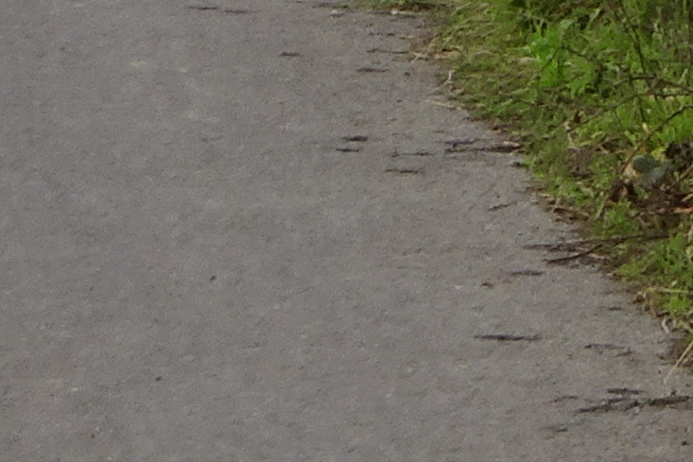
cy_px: -1178
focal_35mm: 486
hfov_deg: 4.2
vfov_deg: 2.8
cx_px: 1634
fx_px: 9357
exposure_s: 1/125
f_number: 5
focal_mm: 12.01
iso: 80
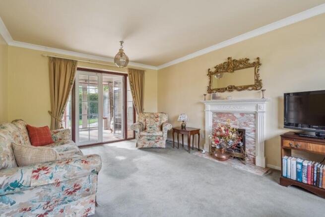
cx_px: 162
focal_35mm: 16
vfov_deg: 73.8
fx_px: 144
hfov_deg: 96.7
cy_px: 108
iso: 200
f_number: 8
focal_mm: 16
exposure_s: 1/8
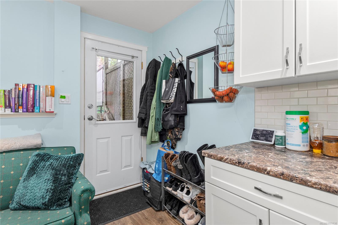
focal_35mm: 18
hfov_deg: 90.0
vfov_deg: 67.4
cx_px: 169
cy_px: 112
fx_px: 169
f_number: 8
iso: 250
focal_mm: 12
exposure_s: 1/5
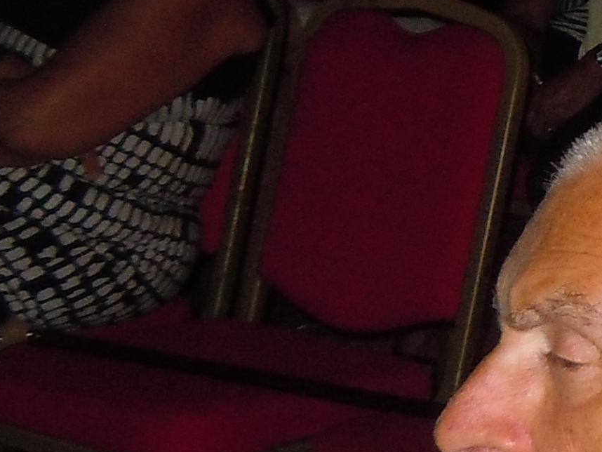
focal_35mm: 151
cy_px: 54
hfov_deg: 12.4
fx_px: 2627
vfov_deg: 9.8
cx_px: 932
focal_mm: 5.4
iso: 200
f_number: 3.5
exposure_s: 1/30
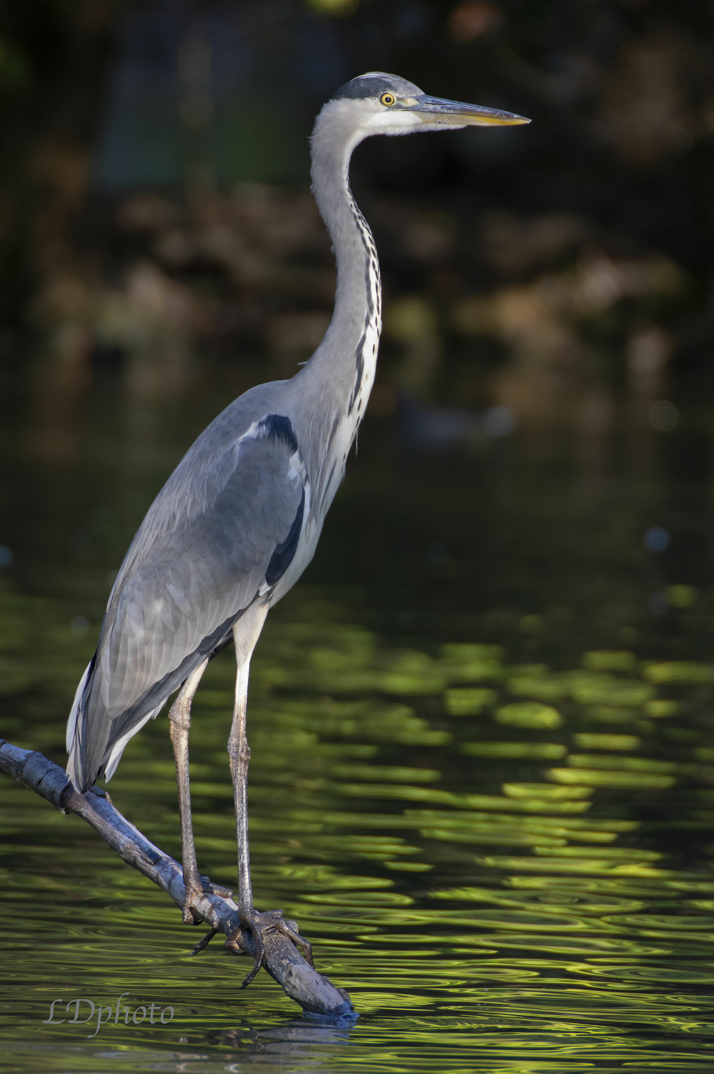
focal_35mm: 645
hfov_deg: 2.1
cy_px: 537
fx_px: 19221
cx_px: 357
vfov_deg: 3.2
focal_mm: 430
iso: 400
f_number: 6.7
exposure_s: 1/160
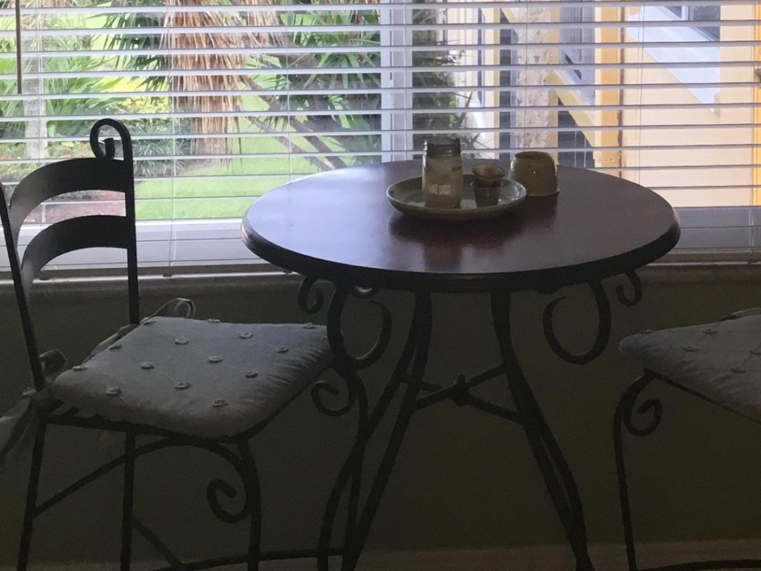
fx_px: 1539
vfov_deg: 20.1
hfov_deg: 27.7
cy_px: -45
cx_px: 483
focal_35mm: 70
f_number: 2.4
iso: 25
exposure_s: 1/30
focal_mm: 3.3
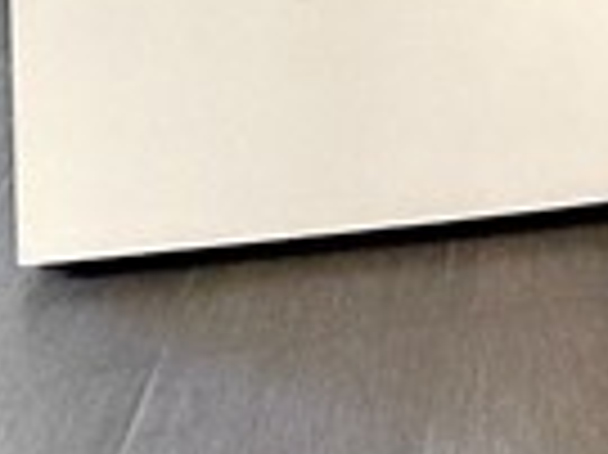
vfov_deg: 11.8
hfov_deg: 15.5
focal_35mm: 106
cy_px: -566
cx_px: 1153
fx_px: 1860
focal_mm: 2.22
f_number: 2.2
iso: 160
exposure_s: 1/120
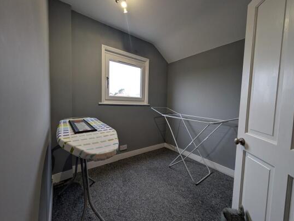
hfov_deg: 105.9
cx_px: 158
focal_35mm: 13
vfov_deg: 90.1
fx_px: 111
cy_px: 108
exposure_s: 1/125
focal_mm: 2.02
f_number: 1.7
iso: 284
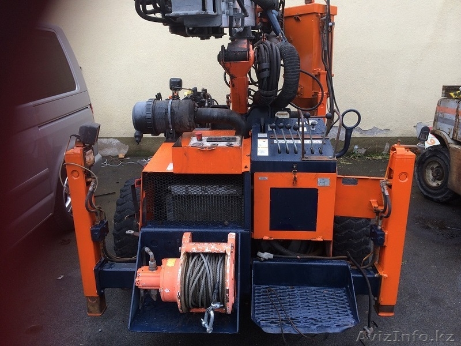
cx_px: 230
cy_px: 173
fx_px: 400
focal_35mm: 30
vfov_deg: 46.8
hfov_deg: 60.0
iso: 40
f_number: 2.2
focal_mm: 4.12
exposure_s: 1/120
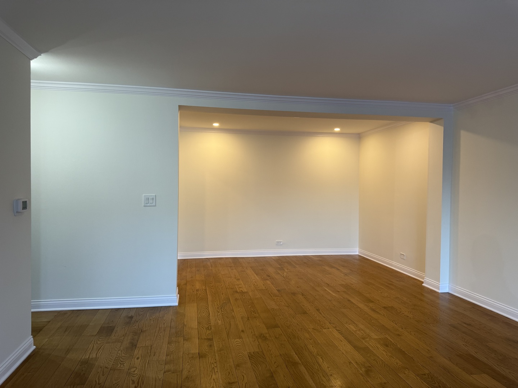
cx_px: 259
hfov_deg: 71.6
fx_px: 359
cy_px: 194
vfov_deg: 56.8
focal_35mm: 24
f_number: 1.78
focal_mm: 6.76
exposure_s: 1/120
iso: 160
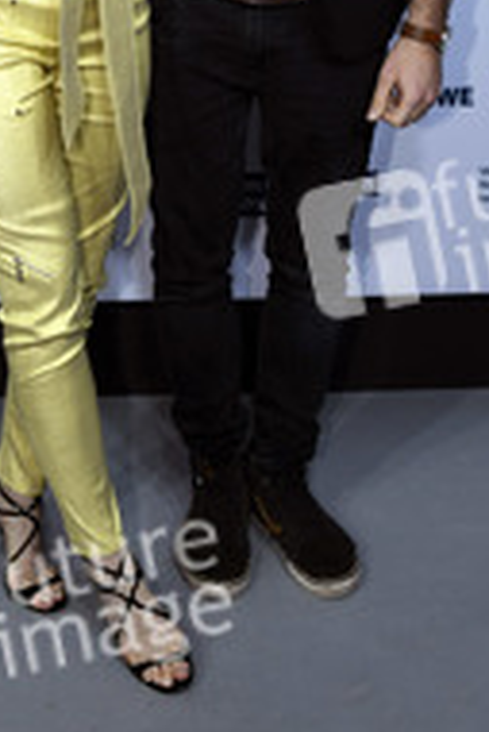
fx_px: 1708
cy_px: 35
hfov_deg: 16.2
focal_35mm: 84
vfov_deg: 23.4
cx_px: 146
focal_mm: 40
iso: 800
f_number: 4
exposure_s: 1/400
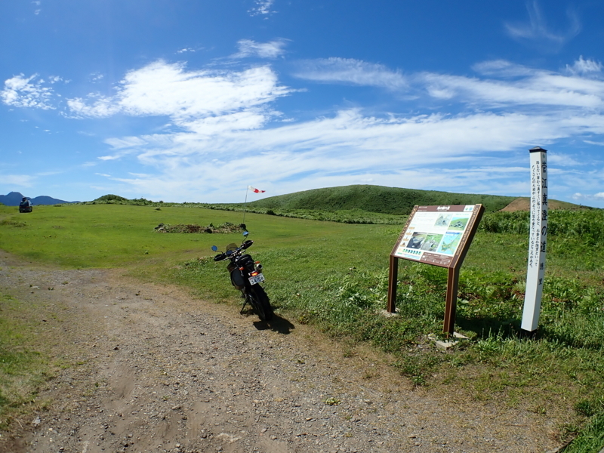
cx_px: 302
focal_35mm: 25
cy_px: 226
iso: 100
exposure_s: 1/320
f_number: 8
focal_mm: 4.5
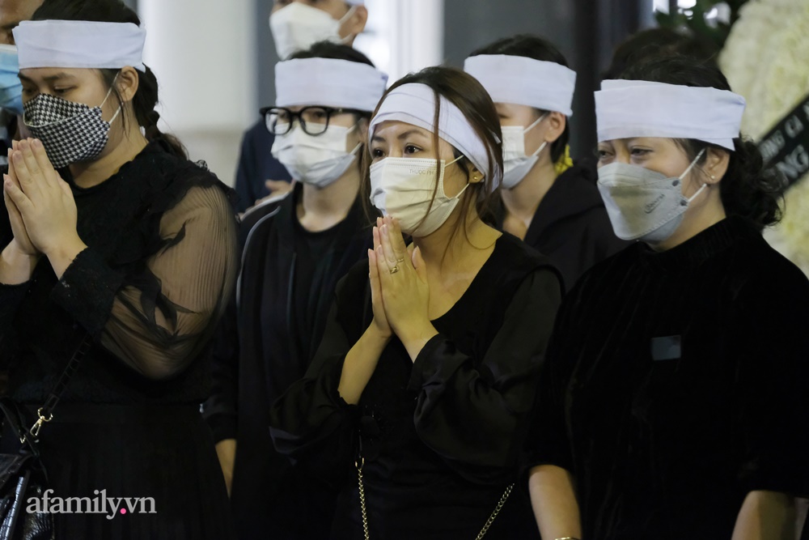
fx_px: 3573
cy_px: 270
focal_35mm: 159
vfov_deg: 8.6
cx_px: 404
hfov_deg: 12.9
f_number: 3.2
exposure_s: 1/125
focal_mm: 106
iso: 4000
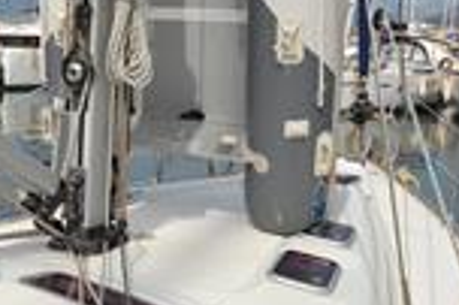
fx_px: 853
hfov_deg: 27.5
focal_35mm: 67
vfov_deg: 20.0
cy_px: 245
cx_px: -50
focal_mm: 17
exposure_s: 1/400
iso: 200
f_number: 10
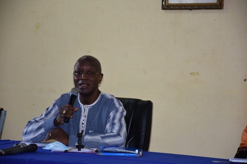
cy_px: 82
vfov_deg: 8.7
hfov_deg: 13.0
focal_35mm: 158
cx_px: 124
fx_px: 1081
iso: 900
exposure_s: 1/60
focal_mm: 105
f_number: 5.6
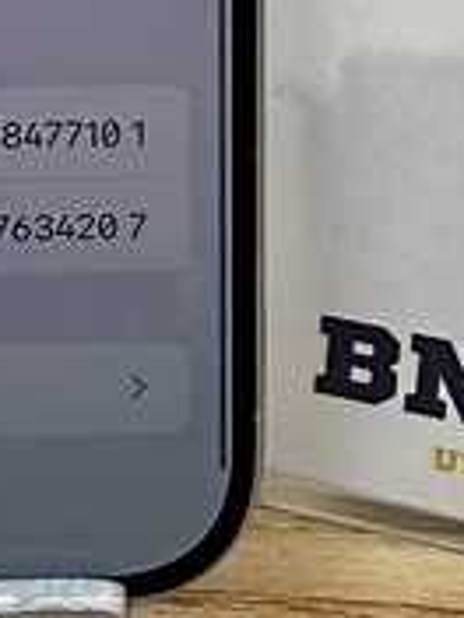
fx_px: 2198
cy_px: -555
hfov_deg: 12.0
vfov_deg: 13.9
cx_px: 97
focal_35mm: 123
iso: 80
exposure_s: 1/120
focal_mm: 2.22
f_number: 2.2
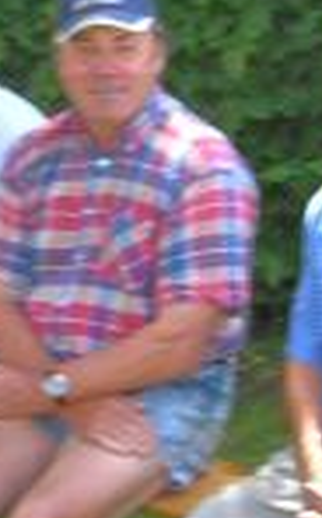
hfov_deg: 8.2
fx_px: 2199
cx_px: -136
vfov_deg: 13.4
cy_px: 178
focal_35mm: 156
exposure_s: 1/40.1
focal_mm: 5.7
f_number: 4.9
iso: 50
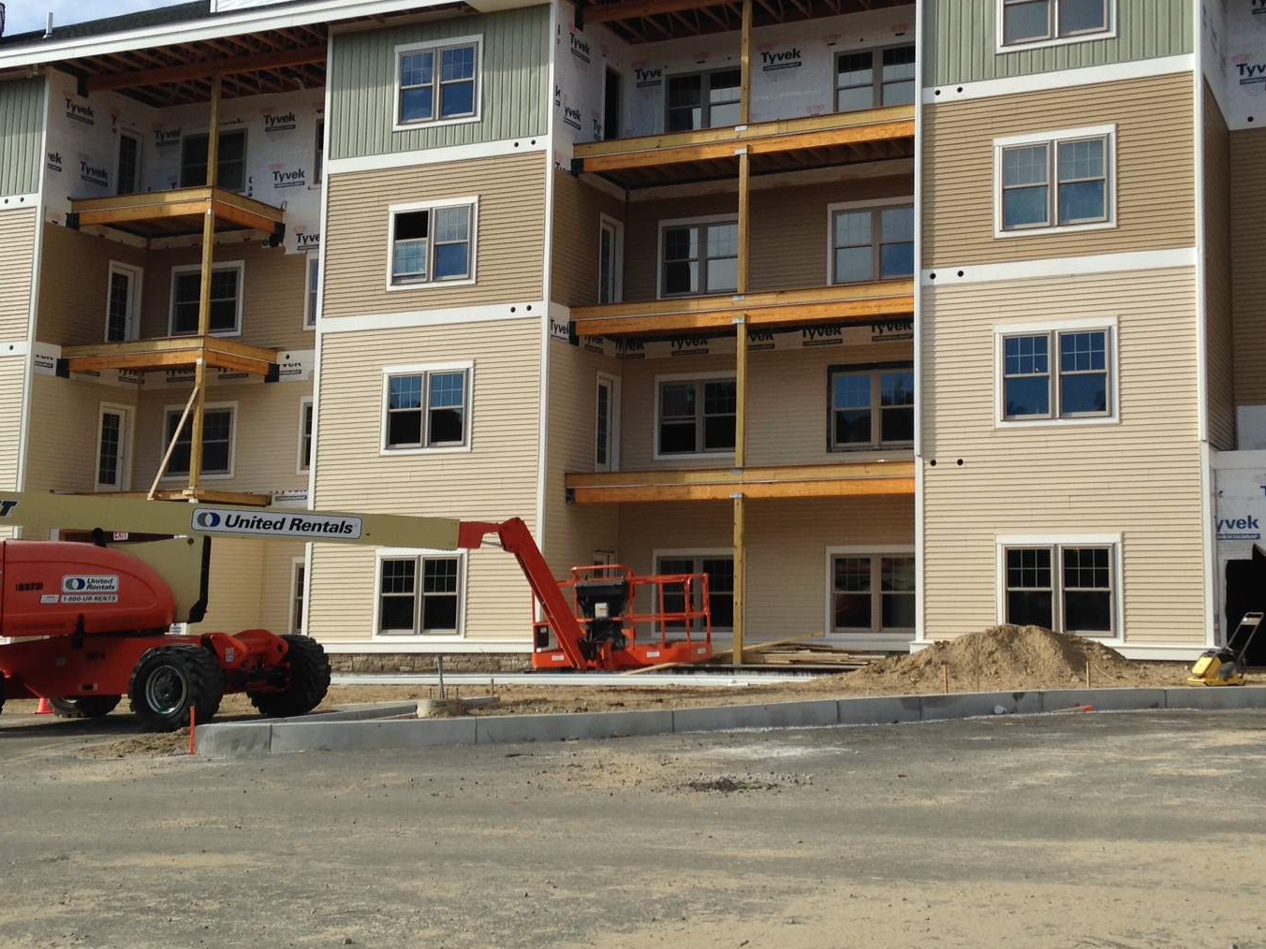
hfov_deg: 38.1
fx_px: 1829
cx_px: 699
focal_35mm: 50
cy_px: 383
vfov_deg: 29.0
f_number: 2.4
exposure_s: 1/1595
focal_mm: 4.12
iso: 50
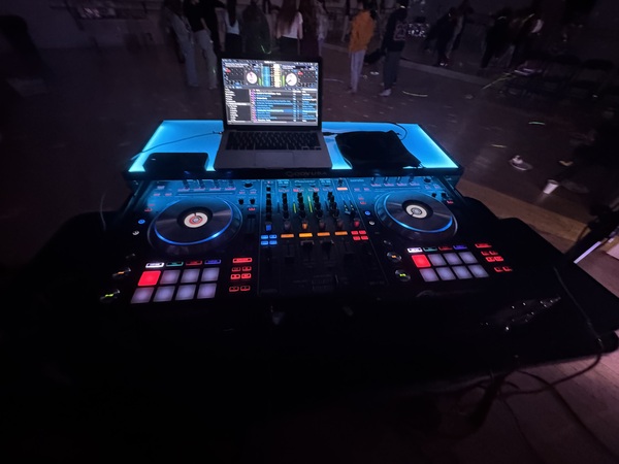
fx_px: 250
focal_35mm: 14
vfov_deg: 85.7
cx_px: 310
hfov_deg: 102.1
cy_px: 232
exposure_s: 1/32
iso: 1600
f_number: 2.2
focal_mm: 2.22
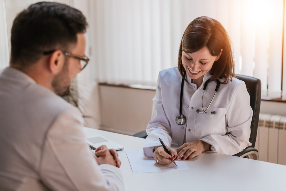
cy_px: 96
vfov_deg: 27.0
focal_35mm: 50
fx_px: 397
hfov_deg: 39.6
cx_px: 143
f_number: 2.2
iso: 320
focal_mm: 50
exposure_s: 1/640
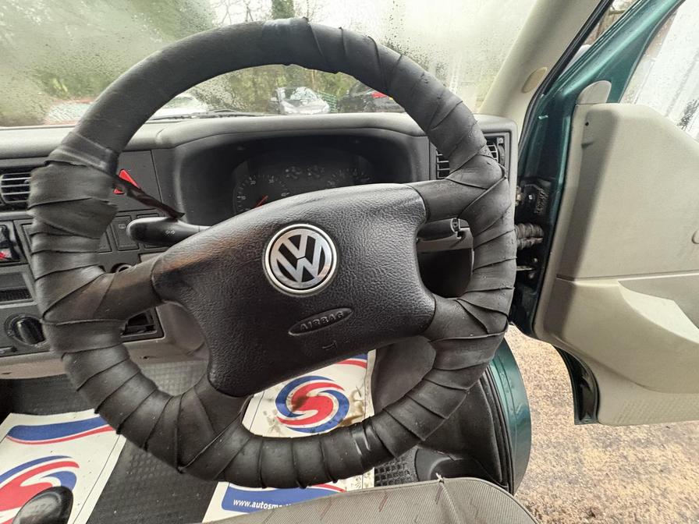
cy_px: 262
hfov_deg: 102.1
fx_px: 283
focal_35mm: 14
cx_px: 350
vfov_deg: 85.7
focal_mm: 2.22
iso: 800
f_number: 2.2
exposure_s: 1/43
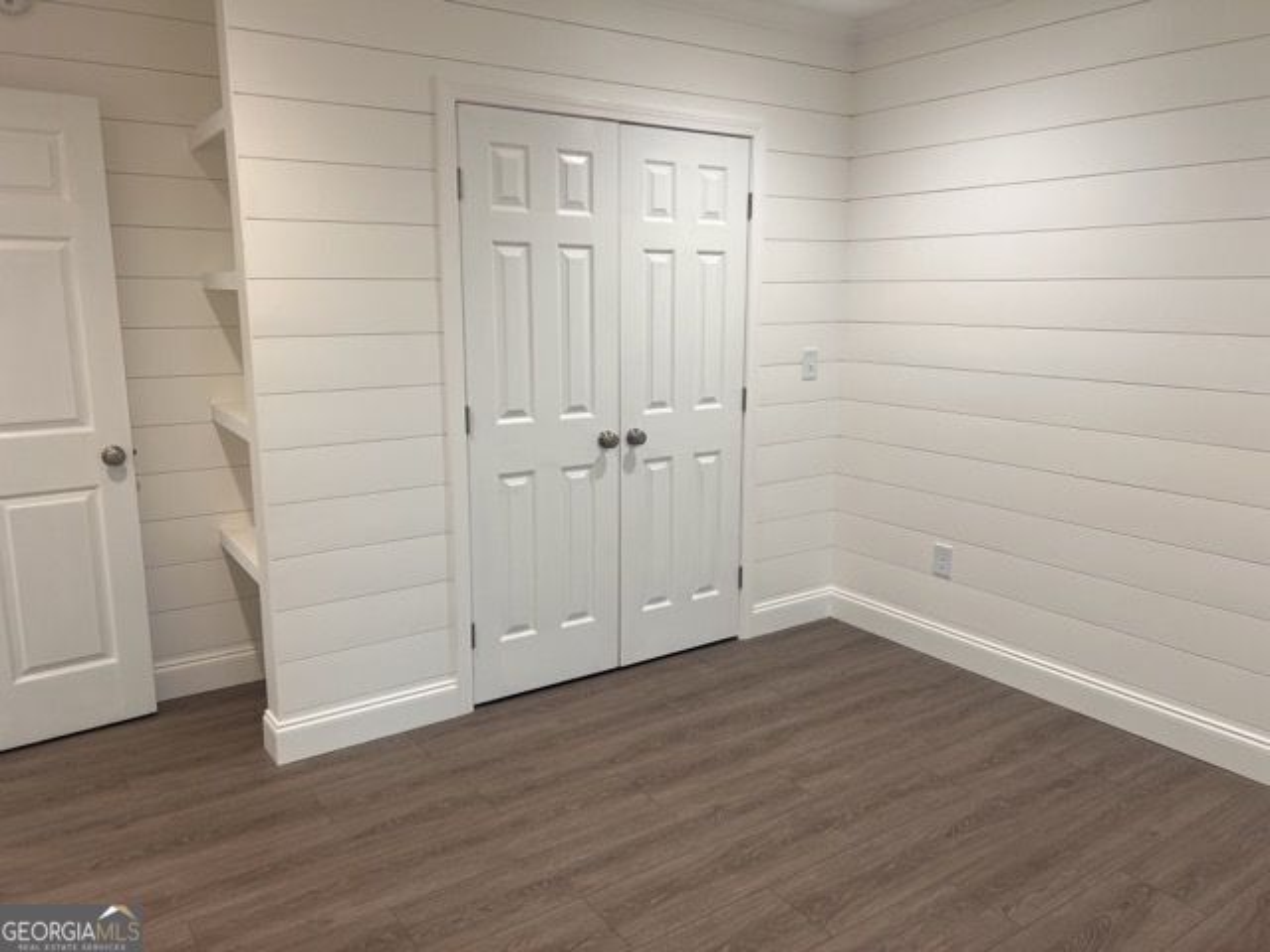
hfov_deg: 67.3
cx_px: 635
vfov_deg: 53.1
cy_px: 476
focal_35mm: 26
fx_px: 954
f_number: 1.5
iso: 80
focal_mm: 5.7
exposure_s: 1/120
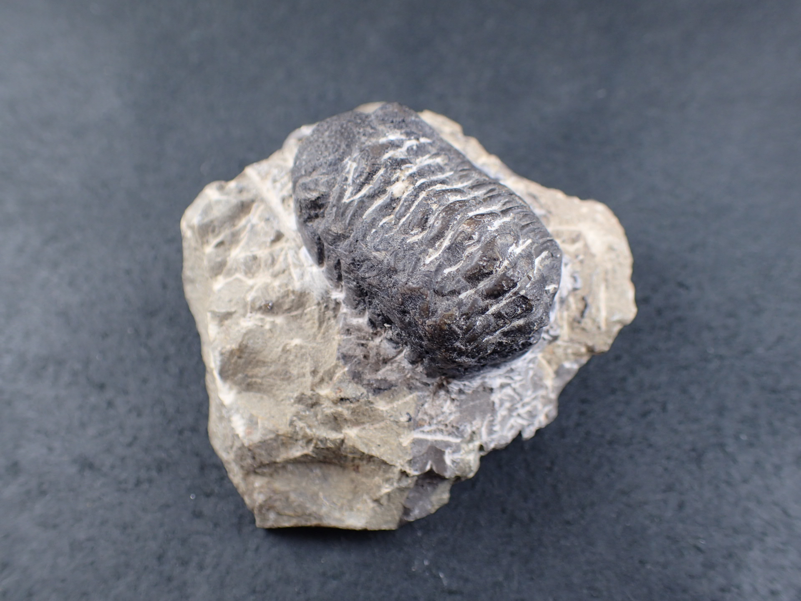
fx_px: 694
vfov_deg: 46.8
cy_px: 300
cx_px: 400
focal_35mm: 30
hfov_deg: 60.0
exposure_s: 1/125
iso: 125
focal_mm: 5.5
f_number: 2.3
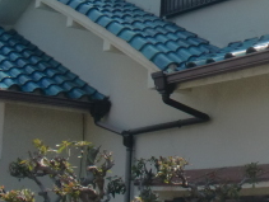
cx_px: 320
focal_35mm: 115
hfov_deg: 16.4
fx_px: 895
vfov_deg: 12.8
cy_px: 19
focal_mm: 6.66
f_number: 3.9
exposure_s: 1/800
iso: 64
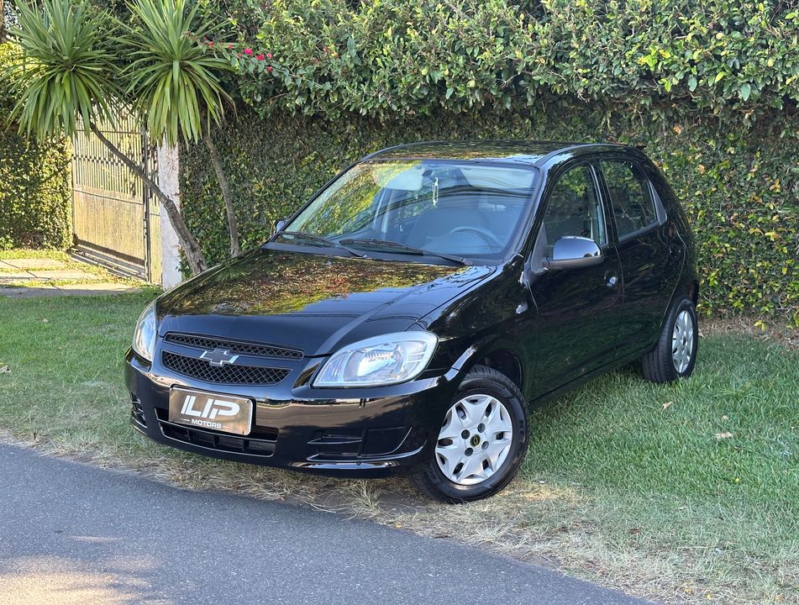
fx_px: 1112
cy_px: 302
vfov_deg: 30.4
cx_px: 400
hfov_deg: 39.5
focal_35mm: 48
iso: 64
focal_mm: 6.86
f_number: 1.78
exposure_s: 1/172
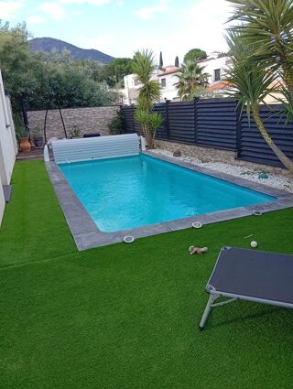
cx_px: 146
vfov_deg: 65.2
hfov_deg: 51.5
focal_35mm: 27
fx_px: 304
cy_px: 194
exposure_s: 1/304
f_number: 1.8
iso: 50
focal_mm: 3.84
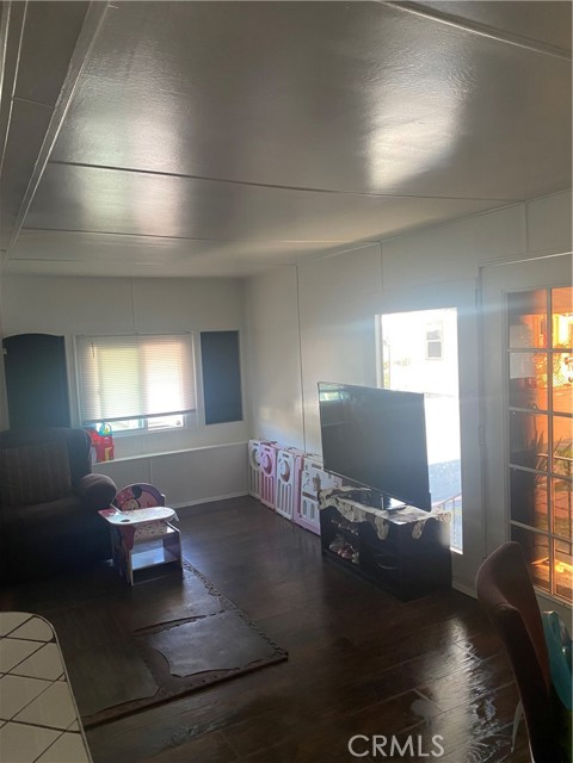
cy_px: 382
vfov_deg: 67.3
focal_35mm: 26
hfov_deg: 53.1
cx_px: 286
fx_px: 574
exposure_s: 1/60
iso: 250
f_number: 1.8
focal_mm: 4.25
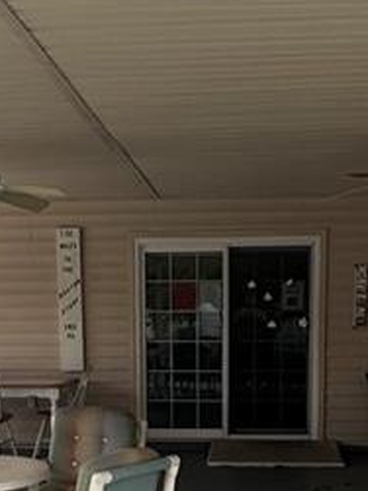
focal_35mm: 67
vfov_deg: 28.0
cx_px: 153
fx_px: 951
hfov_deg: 21.9
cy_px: 436
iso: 40
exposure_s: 1/121
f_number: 2.2
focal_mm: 2.22
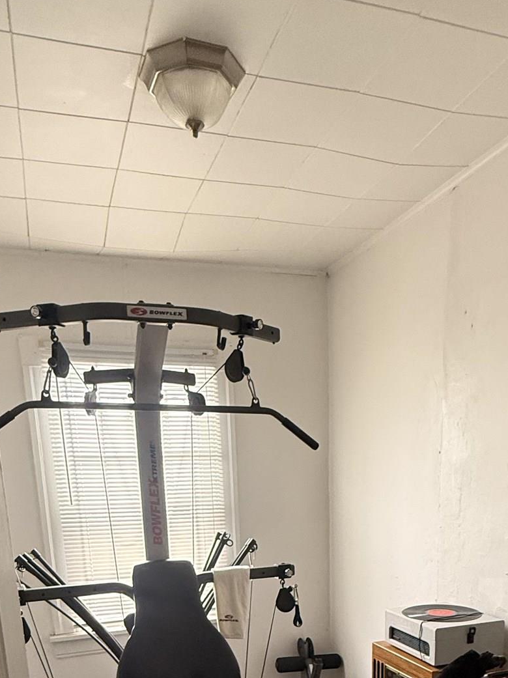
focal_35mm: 31
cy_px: 638
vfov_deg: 50.2
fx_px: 607
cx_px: 272
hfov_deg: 45.4
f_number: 2.2
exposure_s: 1/76
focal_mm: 2.22
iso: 320
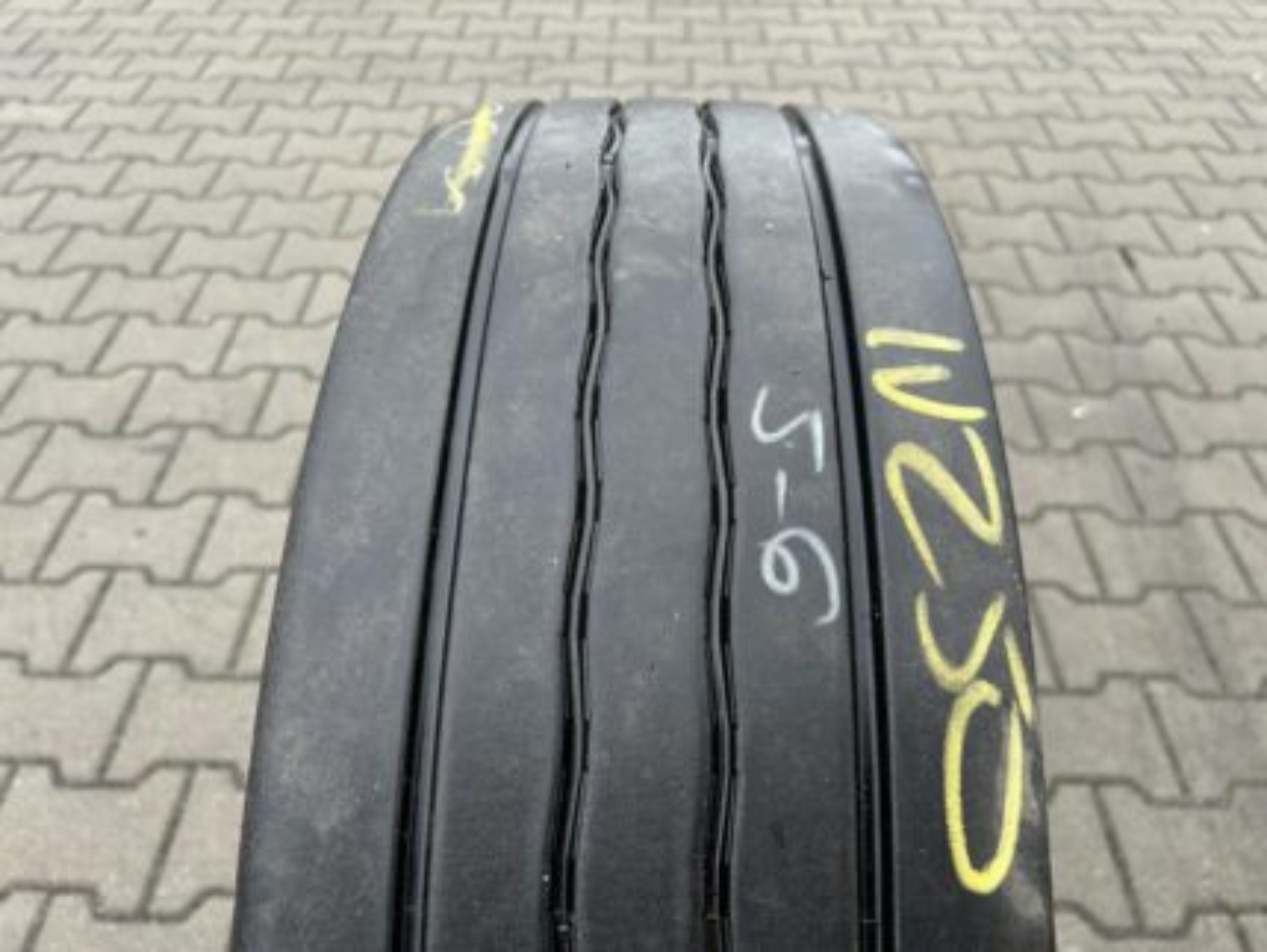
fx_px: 952
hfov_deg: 67.3
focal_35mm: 26
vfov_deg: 53.1
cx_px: 634
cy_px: 476
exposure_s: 1/307
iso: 50
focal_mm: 5.7
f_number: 1.5
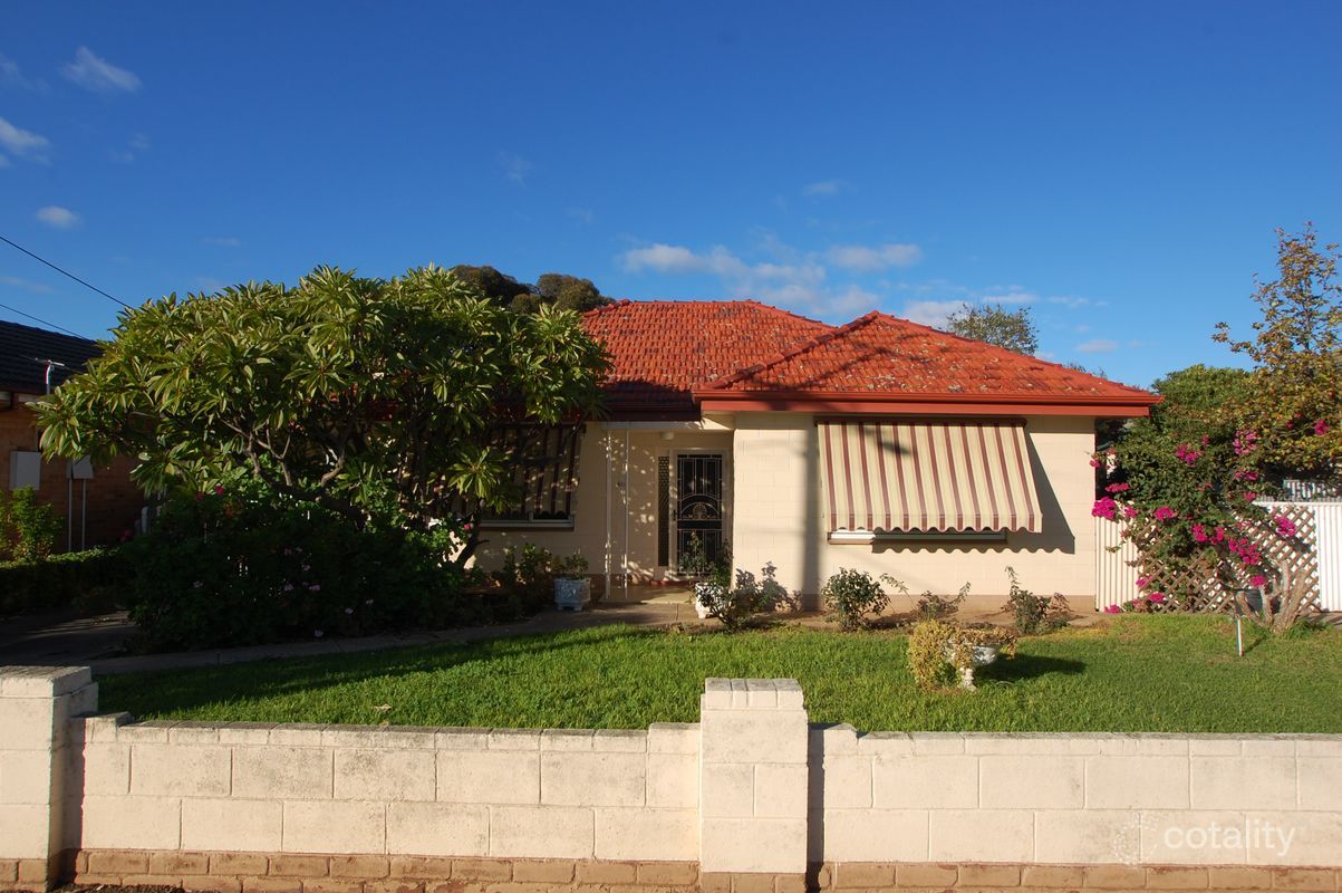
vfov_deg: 59.4
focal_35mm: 21
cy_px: 446
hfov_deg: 81.3
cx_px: 671
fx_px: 782
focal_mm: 14
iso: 200
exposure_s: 1/320
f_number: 9
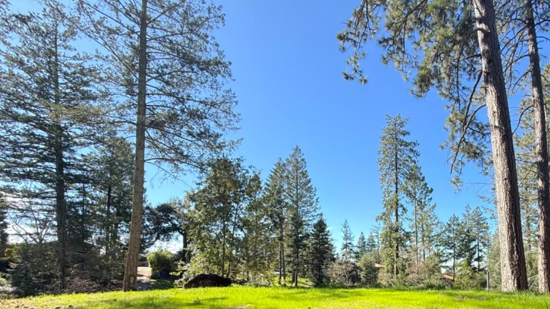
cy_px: 263
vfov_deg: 51.0
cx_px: 352
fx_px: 292
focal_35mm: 20
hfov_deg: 84.5
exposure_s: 1/853
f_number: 2.2
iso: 50
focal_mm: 2.22
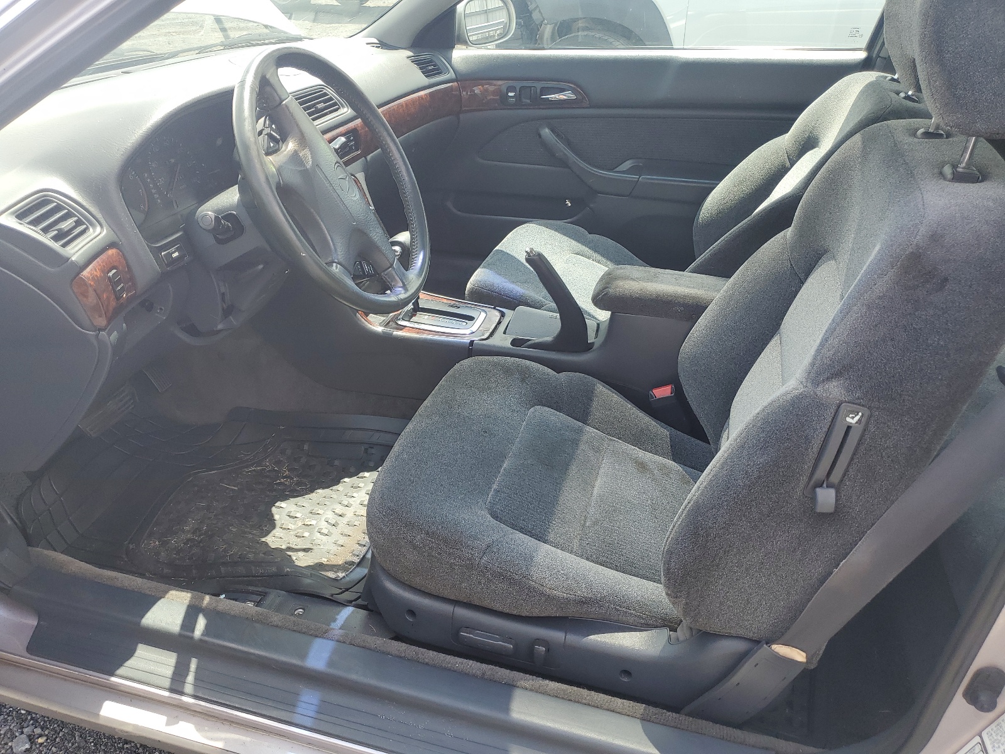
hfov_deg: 67.3
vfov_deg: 53.1
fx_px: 755
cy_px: 377
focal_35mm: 26
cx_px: 502
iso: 50
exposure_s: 1/588
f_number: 1.5
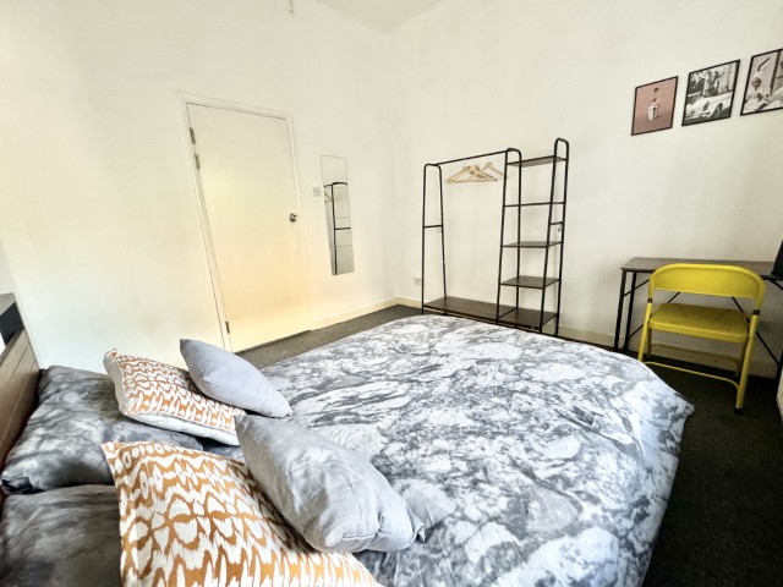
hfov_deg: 102.1
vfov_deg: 85.7
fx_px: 317
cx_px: 392
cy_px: 294
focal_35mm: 14
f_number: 2.2
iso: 320
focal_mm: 2.22
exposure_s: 1/79
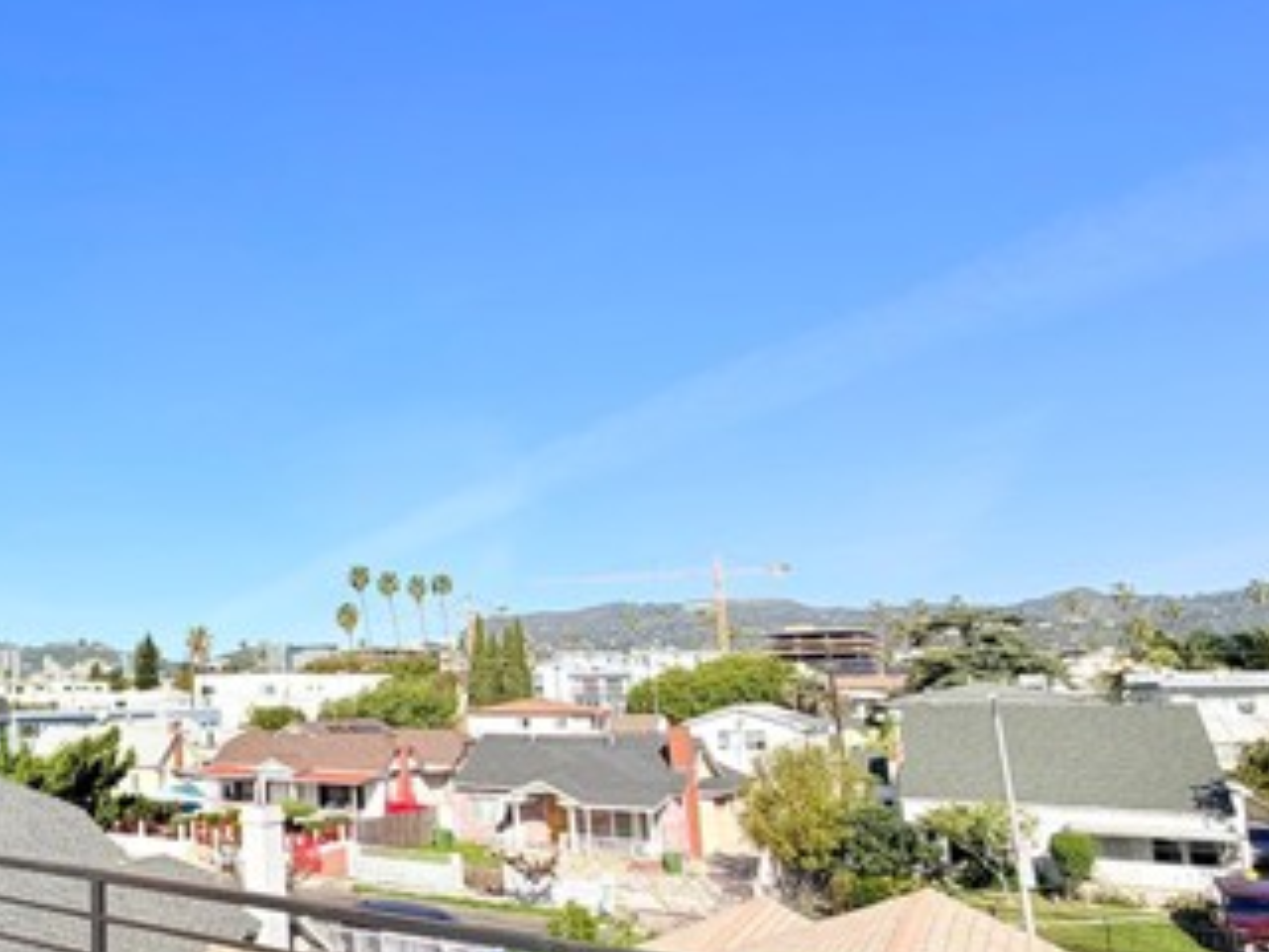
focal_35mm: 28
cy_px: 559
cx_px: 40
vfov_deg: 49.5
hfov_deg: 52.4
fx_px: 1026
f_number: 2.2
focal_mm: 2.22
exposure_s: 1/1339
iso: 20
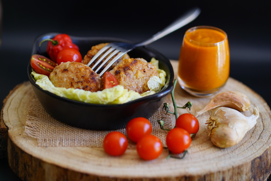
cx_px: 136
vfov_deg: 16.1
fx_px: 640
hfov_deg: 23.9
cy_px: 90
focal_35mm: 85
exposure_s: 1/200
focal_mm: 85
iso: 250
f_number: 3.2
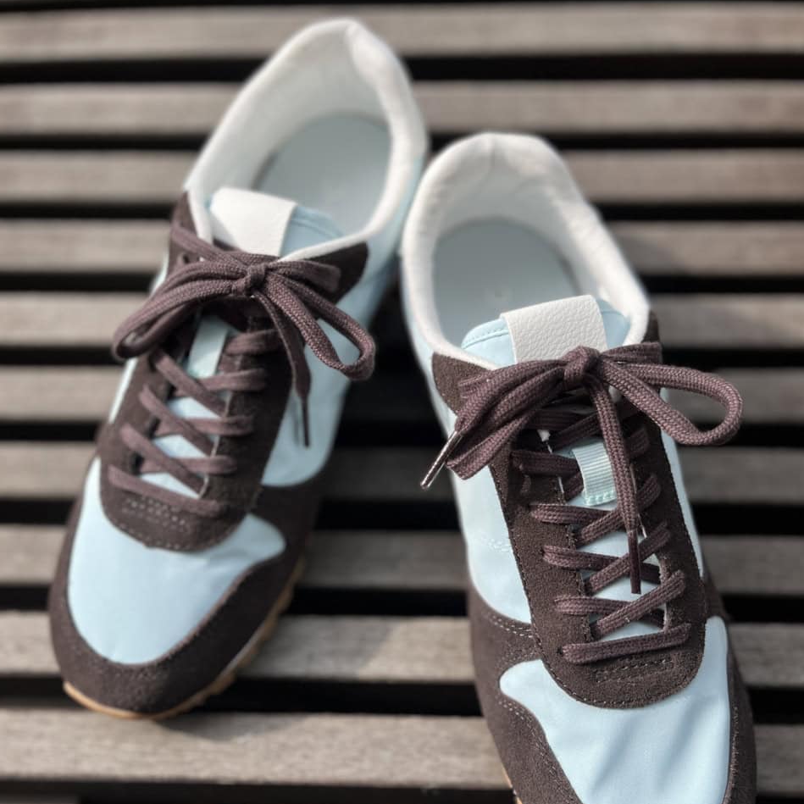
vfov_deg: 52.3
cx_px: 400
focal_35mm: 31
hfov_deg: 52.5
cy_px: 464
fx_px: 815
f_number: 1.6
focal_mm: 5.1
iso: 50
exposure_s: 1/1086
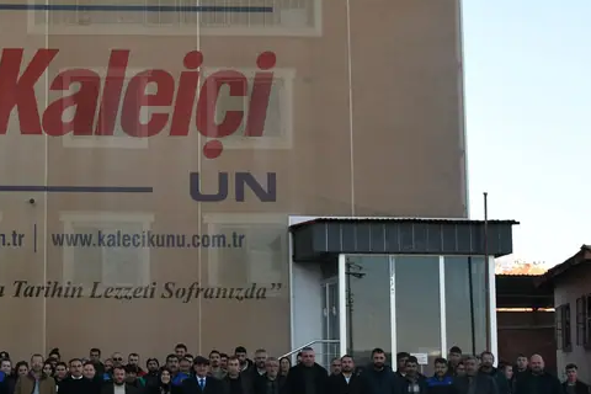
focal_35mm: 75
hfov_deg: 26.1
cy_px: 219
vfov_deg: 18.2
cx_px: 52
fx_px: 1231
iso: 100
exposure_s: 1/200
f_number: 4.5
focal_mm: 27
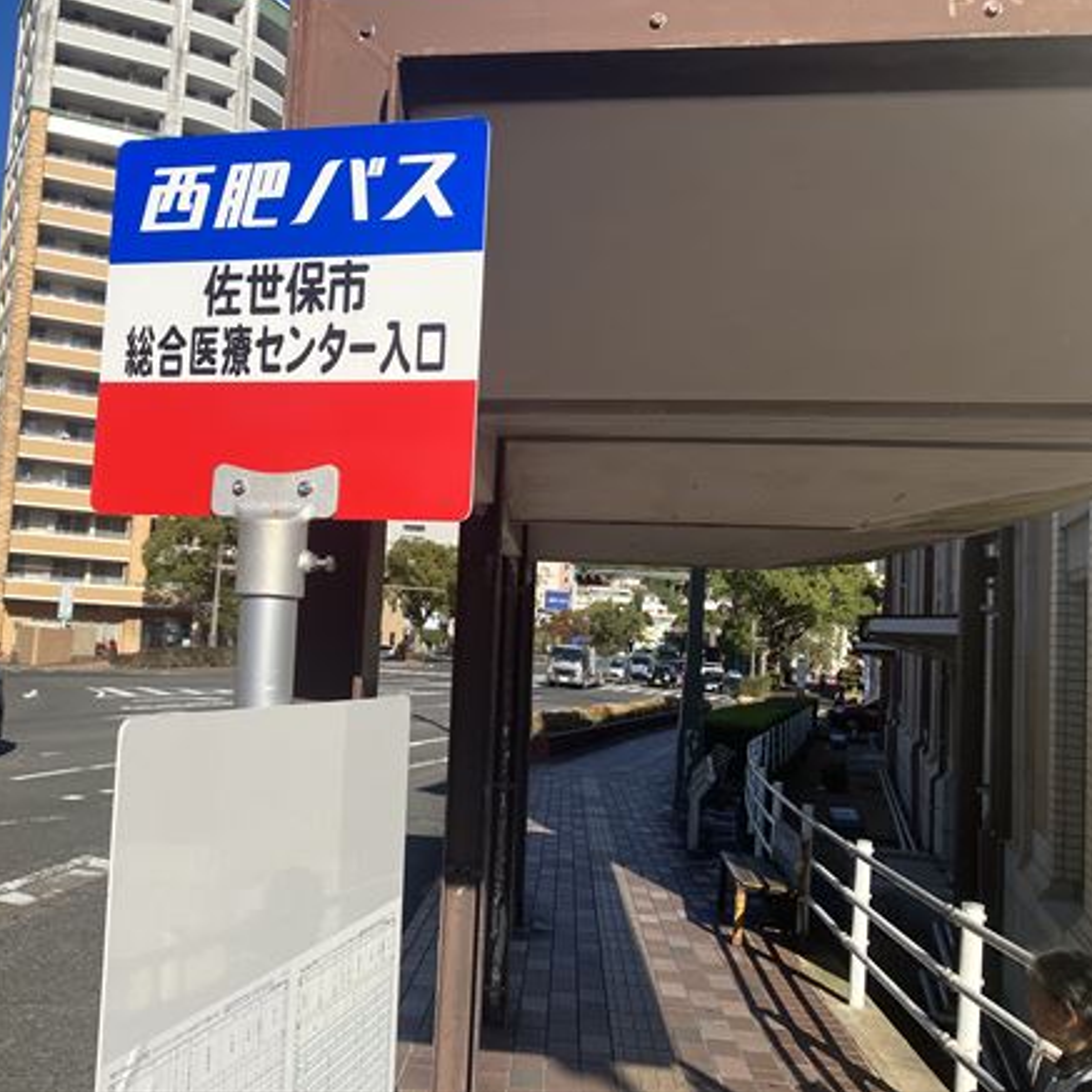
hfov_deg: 47.8
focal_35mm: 34
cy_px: 532
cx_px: 380
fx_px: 1213
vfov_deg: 48.4
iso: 32
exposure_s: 1/2558
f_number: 1.8
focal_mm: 3.99
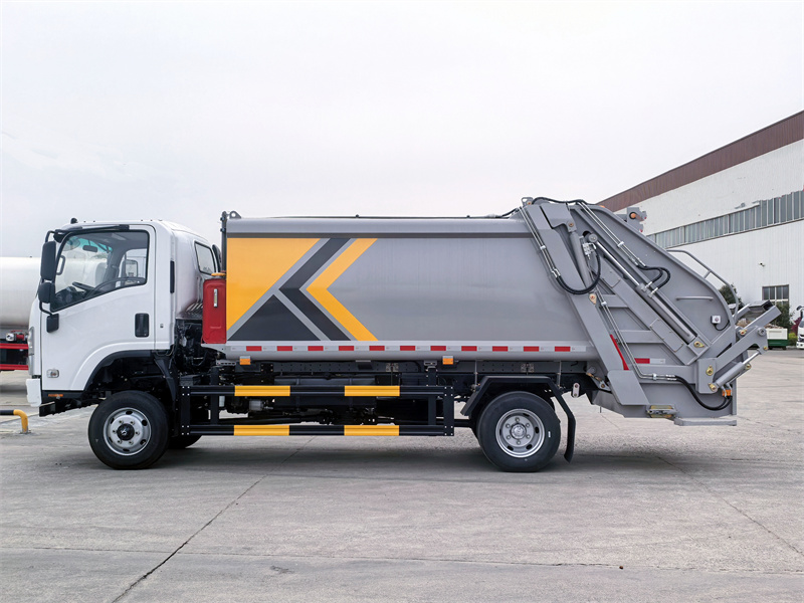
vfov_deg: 34.3
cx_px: 402
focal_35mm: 42
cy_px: 302
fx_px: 976
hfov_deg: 44.8
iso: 50
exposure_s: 1/2110
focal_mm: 5.75
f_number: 2
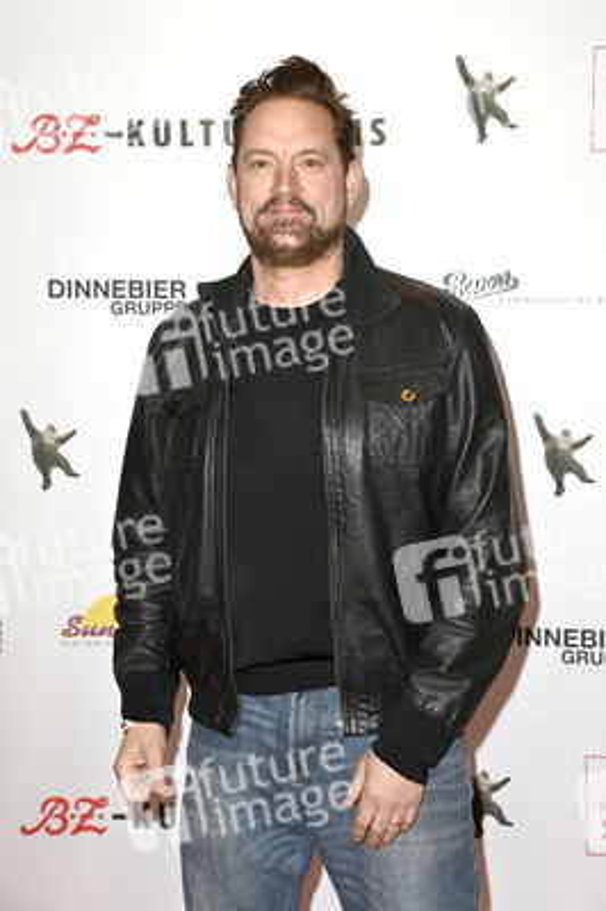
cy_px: 456
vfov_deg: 30.5
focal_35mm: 66
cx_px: 303
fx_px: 1669
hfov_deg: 20.6
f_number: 5.6
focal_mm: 66
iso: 640
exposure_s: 1/250
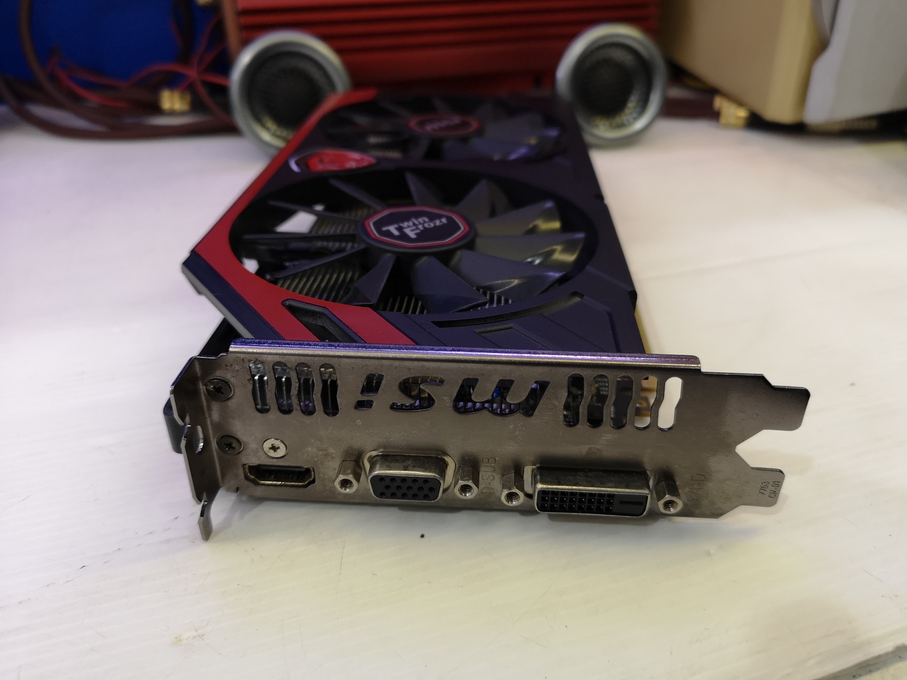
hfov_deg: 65.3
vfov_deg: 51.4
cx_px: 454
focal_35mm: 27
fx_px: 707
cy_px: 340
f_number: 1.8
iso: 200
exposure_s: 1/50
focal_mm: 3.95
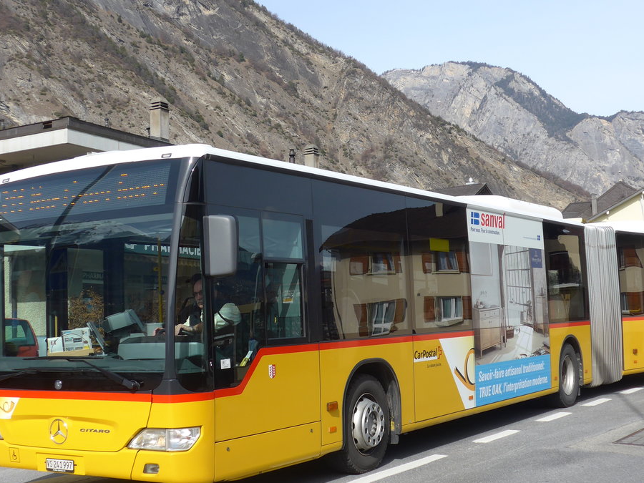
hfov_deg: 36.8
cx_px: 354
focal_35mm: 52
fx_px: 967
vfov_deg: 28.0
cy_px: 265
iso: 80
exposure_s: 1/1600
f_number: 2.8
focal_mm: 8
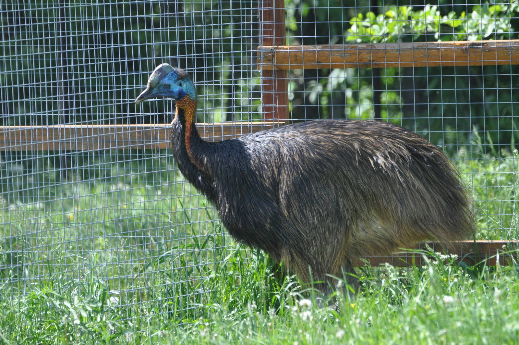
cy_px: 172
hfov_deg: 4.6
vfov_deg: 3.0
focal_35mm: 450
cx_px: 260
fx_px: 6480
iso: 800
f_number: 5.6
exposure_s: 1/800
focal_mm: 300
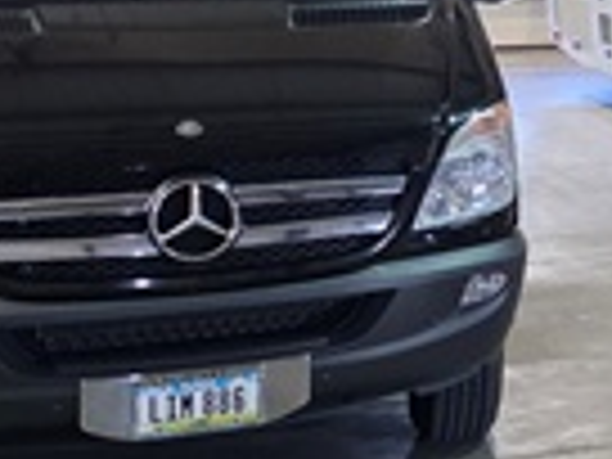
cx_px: 1026
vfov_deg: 13.5
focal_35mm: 108
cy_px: 9
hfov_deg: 16.0
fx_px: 1909
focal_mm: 6.3
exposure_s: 1/120
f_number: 1.7
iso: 500
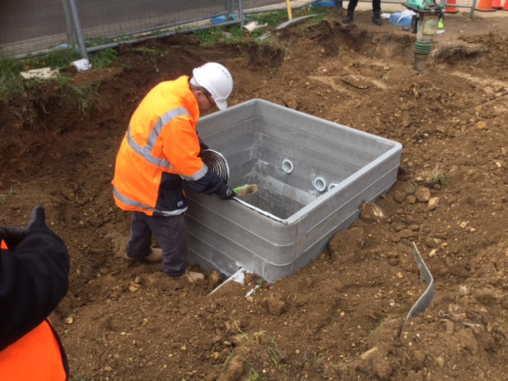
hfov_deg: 58.4
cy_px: 190
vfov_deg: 45.4
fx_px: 455
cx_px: 254
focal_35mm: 31
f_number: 2.4
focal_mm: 3.3
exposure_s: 1/409
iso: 25
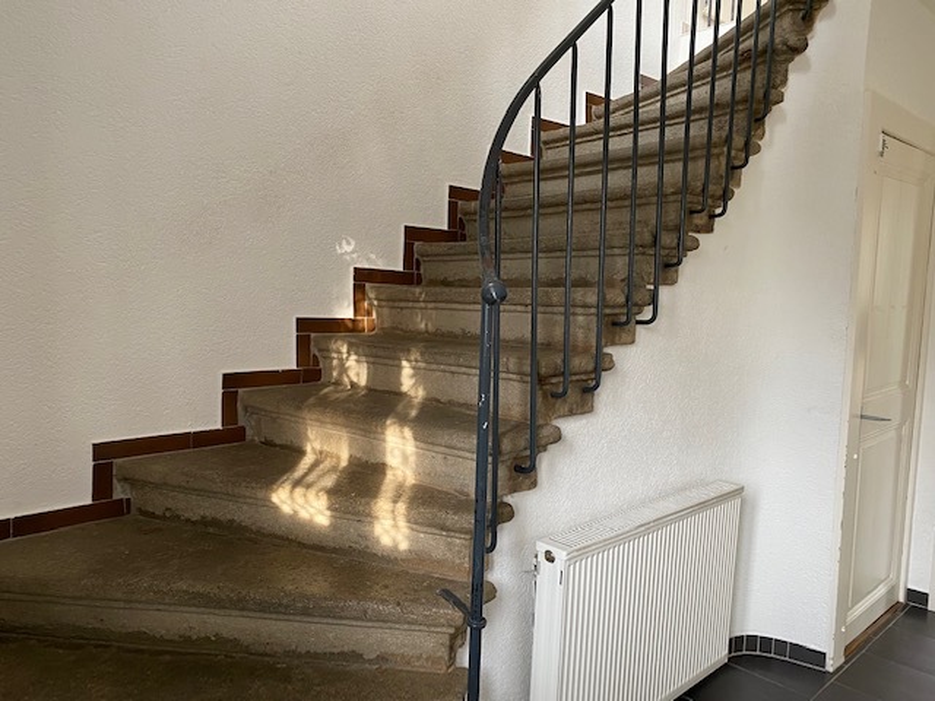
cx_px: 468
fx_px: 702
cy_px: 350
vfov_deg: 53.1
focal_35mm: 26
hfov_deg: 67.3
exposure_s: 1/61
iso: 125
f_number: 1.8
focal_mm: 4.25
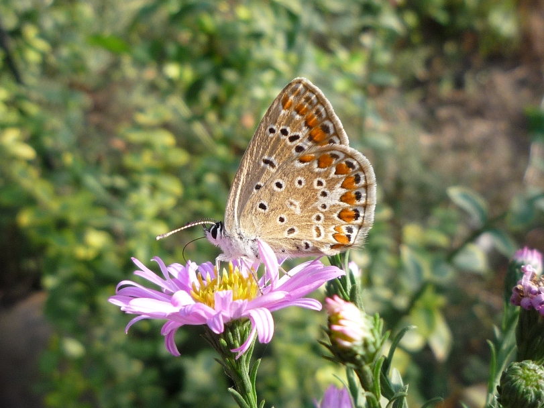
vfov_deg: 35.1
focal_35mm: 41
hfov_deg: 45.8
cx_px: 272
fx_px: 644
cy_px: 204
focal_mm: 5.2
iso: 100
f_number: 4
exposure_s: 1/250
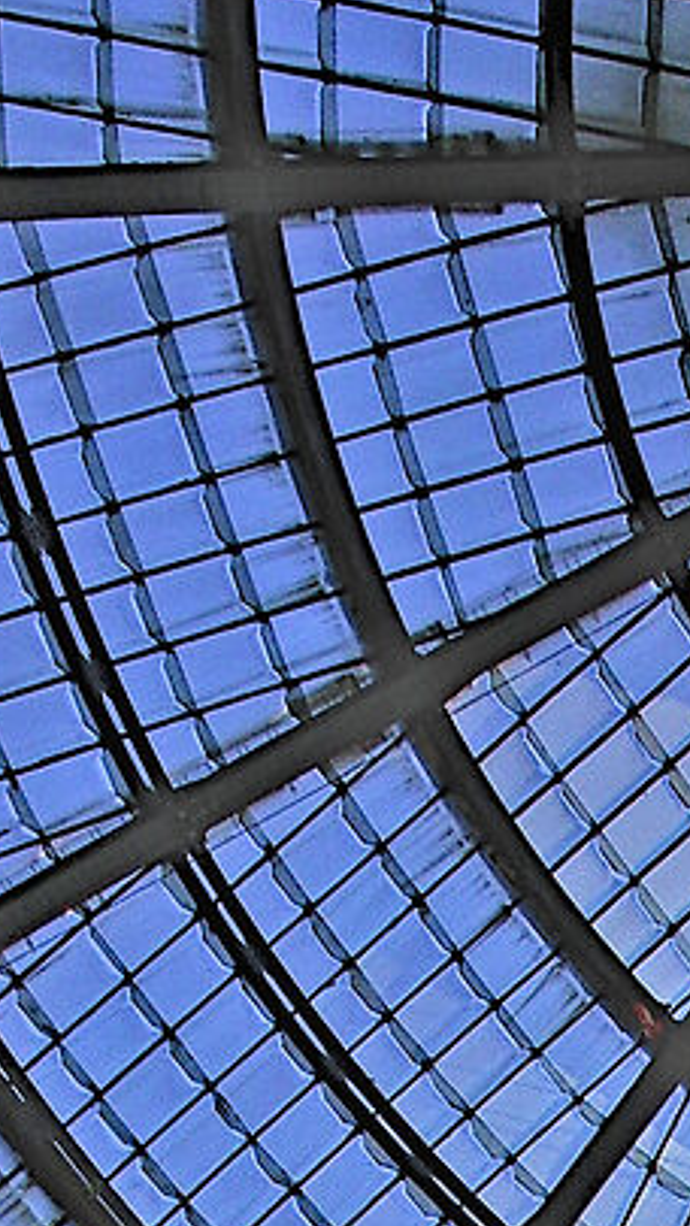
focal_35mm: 93
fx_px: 3023
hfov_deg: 11.8
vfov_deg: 16.4
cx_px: 1329
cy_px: 2573
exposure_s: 1/250
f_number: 8
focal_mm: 10
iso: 200
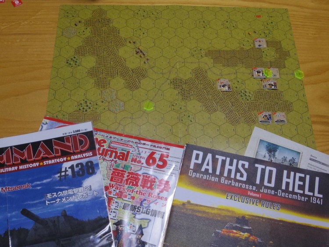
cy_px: 124
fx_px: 447
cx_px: 164
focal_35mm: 47
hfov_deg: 40.4
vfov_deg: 30.9
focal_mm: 10.2
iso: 800
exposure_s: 1/25
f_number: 8
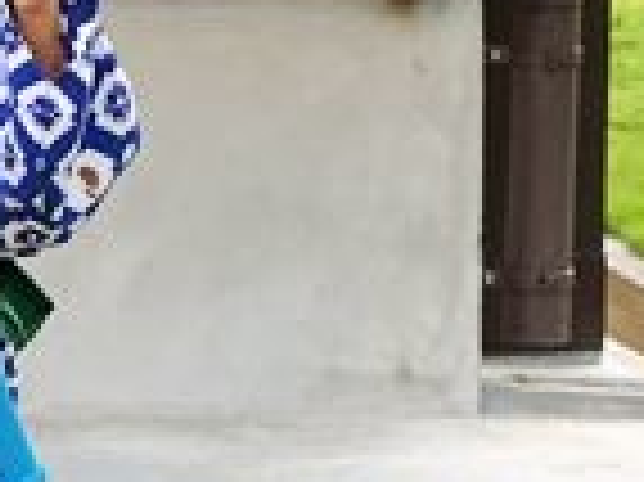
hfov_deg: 13.7
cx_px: -113
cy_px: 214
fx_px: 2602
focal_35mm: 140
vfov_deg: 10.6
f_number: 2.8
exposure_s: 1/80
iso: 125
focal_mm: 11.81
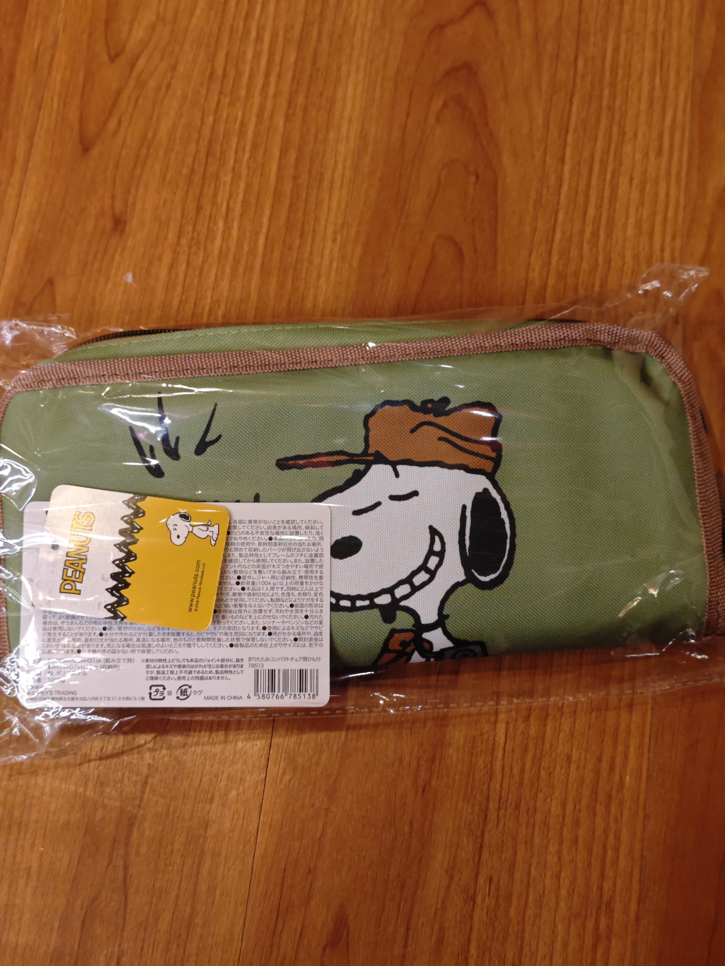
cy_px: 483
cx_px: 362
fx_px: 1285
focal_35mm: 46
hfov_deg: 31.5
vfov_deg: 41.2
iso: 400
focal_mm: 8.72
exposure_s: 1/100
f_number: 2
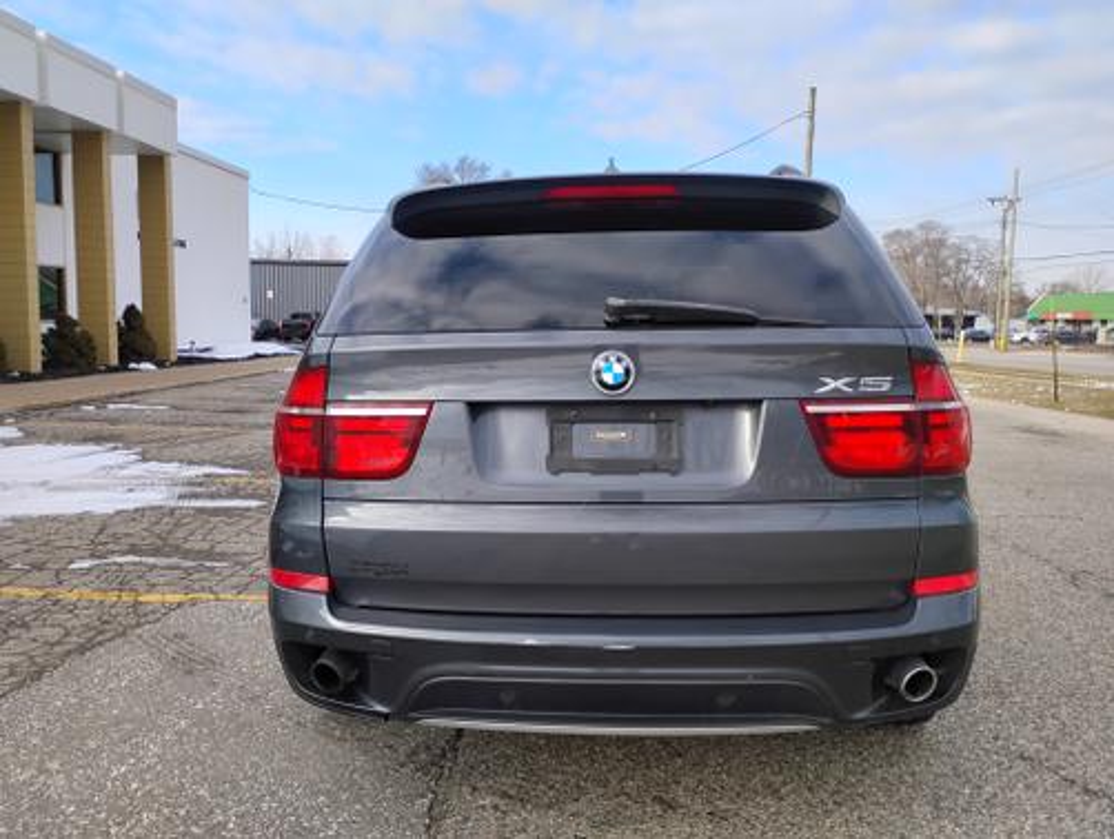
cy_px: 420
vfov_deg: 49.9
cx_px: 557
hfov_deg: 63.4
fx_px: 902
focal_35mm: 28
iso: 100
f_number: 1.8
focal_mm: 4.26
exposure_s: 1/340
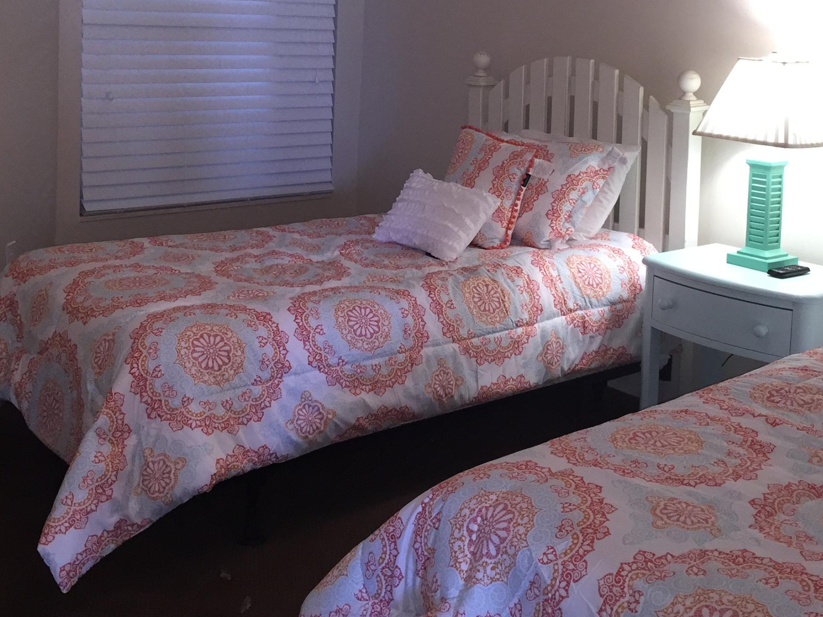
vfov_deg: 29.0
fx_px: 1165
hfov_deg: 38.9
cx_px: 432
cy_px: 127
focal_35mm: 49
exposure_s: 1/30
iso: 160
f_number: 2.2
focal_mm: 4.15
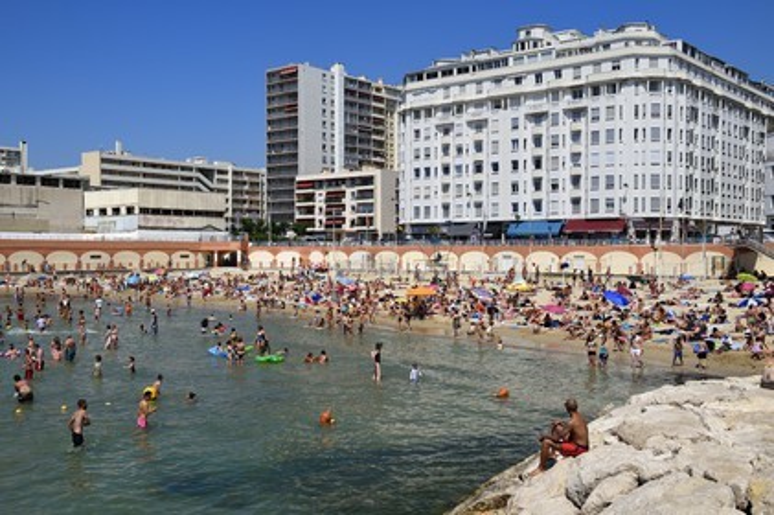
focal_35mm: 38
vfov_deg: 35.0
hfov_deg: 50.7
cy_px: 258
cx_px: 387
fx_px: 816
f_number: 14
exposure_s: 1/320
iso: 200
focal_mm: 38
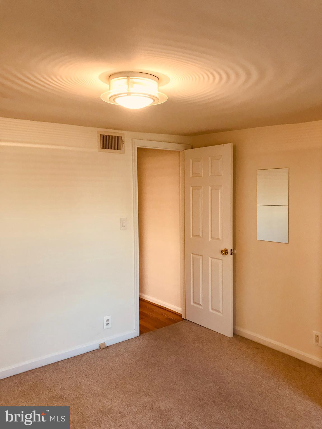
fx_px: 347
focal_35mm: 28
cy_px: 214
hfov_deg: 49.7
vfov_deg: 63.4
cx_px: 161
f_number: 1.8
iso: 32
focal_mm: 3.99
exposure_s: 1/30
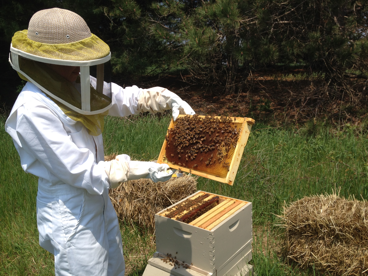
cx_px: 184
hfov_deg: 52.6
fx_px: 372
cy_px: 138
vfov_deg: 40.7
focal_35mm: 35
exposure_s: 1/1842
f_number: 2.4
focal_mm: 4.28
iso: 50
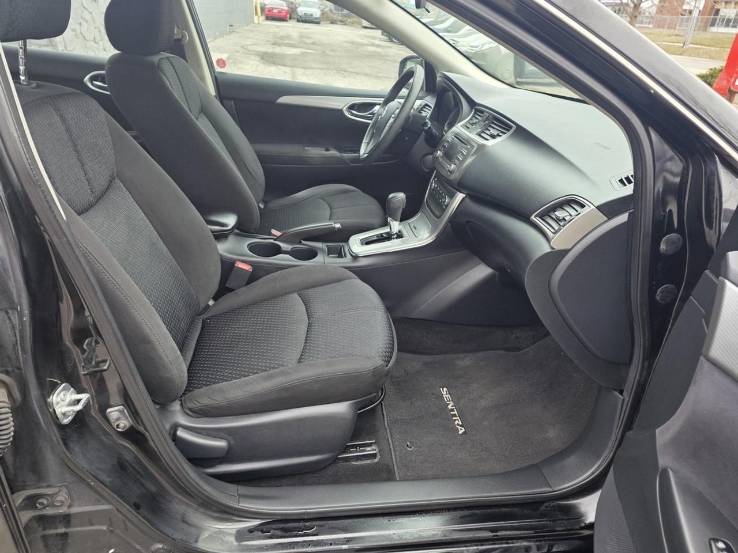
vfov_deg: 58.9
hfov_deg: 73.9
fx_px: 490
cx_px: 369
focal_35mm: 23
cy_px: 276
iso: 50
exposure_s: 1/180
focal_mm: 6.25
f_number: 1.7
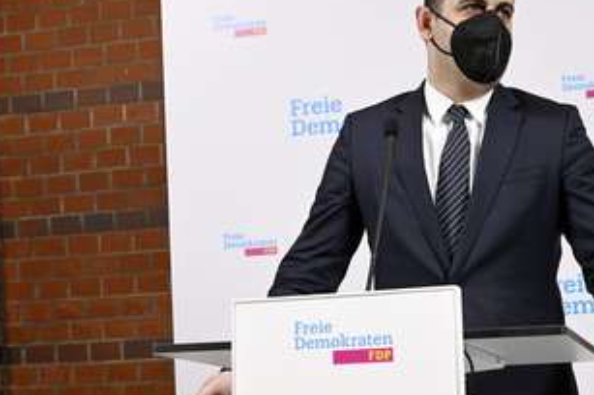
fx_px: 1187
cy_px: 201
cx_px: 425
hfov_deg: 27.8
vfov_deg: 18.9
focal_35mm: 72
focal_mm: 49
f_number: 6.3
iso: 4000
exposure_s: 1/320
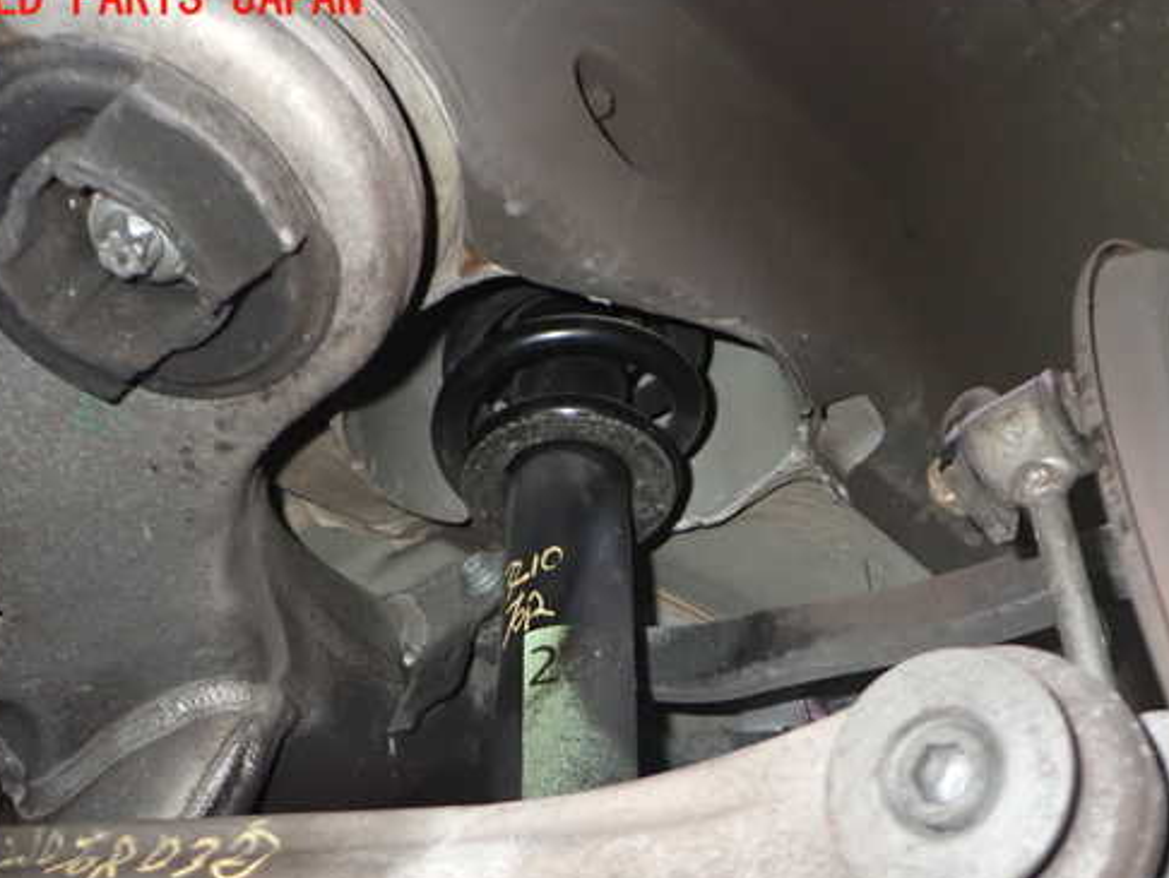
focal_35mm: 37
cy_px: 510
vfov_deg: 38.6
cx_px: 647
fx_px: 1250
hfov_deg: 50.0
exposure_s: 1/30
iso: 800
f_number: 6.3
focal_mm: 5.4
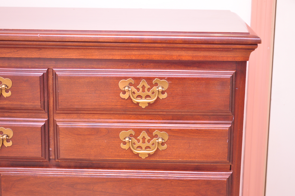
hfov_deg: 24.6
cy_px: 98
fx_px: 675
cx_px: 148
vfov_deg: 16.5
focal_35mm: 82
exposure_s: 1/125
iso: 640
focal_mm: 55
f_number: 5.6
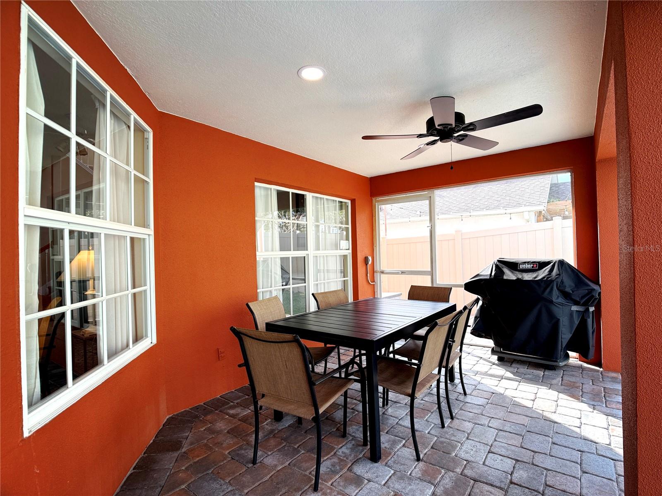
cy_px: 248
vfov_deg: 56.8
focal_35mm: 24
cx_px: 331
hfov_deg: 71.6
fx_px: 459
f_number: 1.78
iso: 64
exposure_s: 1/281
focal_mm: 6.76
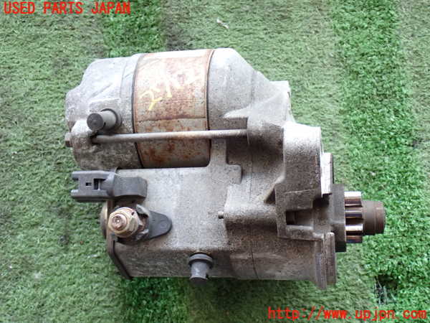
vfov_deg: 29.1
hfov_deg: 38.2
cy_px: 162
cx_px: 215
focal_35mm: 50
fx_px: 621
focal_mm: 9.01
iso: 250
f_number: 3.2
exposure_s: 1/50
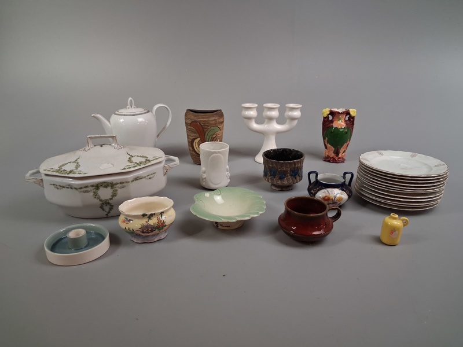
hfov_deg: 65.3
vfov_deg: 51.4
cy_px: 174
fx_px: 361
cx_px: 232
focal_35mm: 27
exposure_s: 1/100
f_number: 1.8
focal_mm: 4
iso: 400
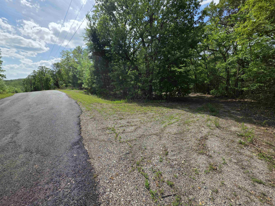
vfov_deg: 89.9
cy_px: 103
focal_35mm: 13
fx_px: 103
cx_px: 138
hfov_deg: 106.2
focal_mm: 2.2
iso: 40
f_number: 1.9
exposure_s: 1/2105
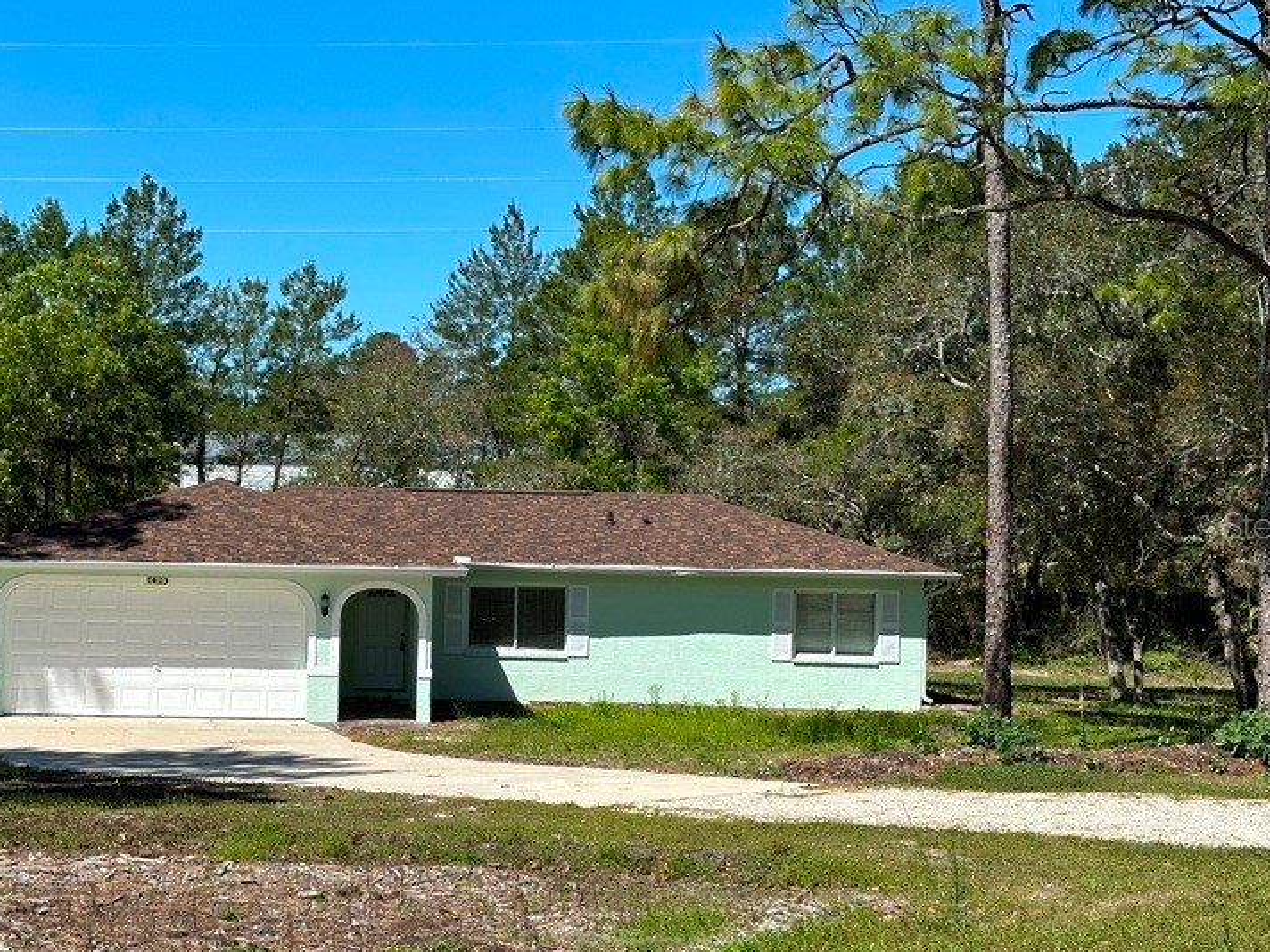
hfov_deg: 28.1
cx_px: 478
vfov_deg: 21.3
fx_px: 2531
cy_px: 524
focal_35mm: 69
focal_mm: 6.86
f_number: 1.78
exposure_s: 1/4367
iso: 64
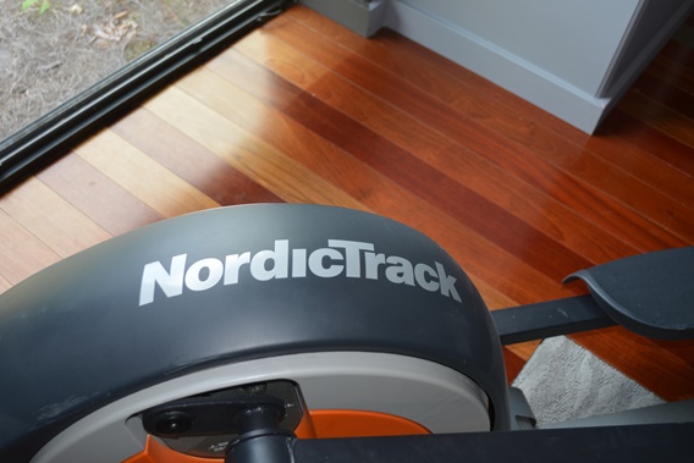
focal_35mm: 38
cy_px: 228
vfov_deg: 35.1
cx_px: 335
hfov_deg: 50.7
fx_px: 733
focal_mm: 24
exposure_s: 1/125
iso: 360
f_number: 4
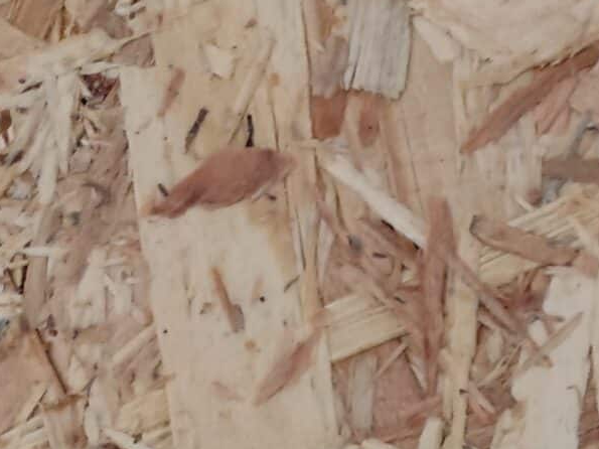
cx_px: 977
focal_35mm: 99
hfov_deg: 17.3
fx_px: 1713
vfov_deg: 13.6
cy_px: 765
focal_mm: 6.14
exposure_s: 1/50
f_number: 1.65
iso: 1000
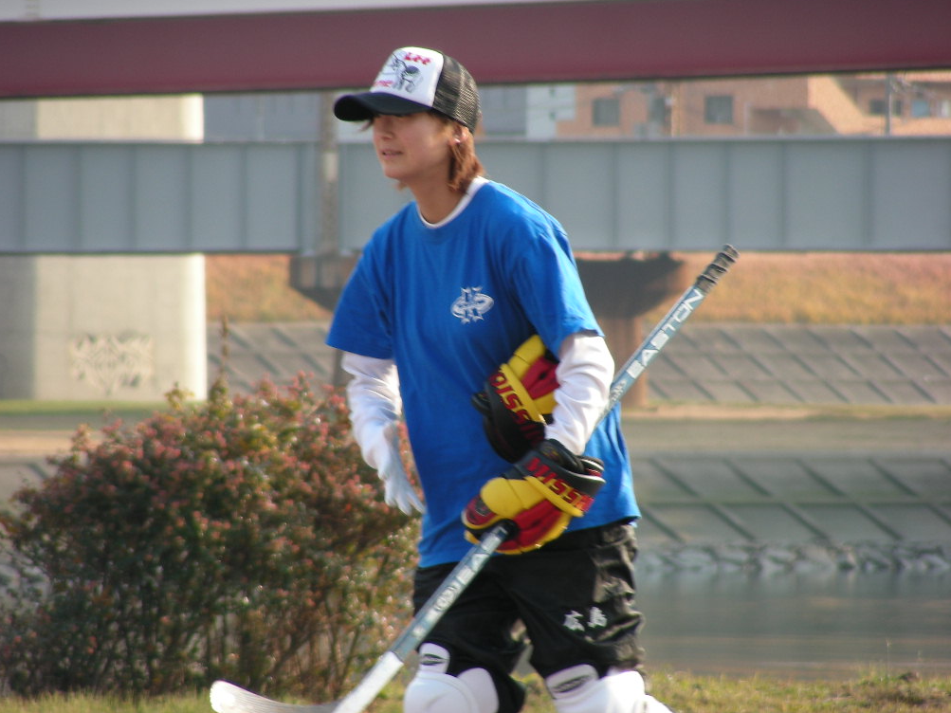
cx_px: 467
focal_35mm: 388
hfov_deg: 5.1
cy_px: 350
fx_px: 10658
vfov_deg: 3.8
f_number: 3.5
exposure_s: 1/157
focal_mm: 63.3
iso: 50
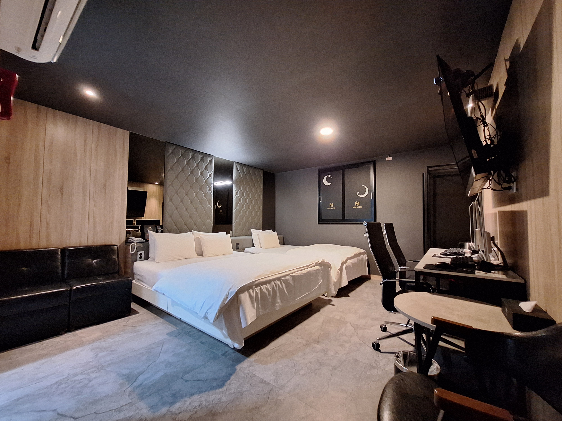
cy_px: 210
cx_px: 281
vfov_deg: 89.9
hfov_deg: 106.2
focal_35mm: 13
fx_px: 211
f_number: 2.2
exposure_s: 1/24
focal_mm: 1.74
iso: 400
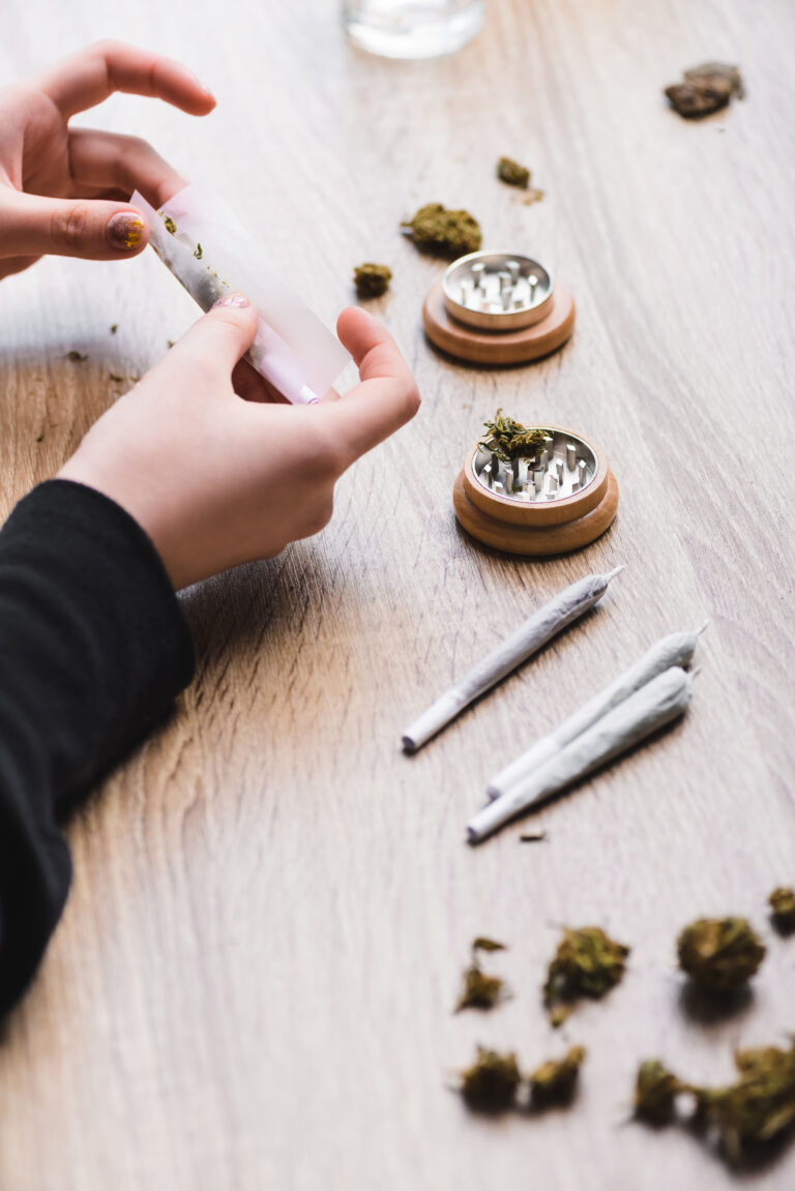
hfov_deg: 13.0
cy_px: 596
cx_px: 398
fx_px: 3476
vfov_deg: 19.5
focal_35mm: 105
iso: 200
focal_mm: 105
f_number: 4
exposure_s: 1/200
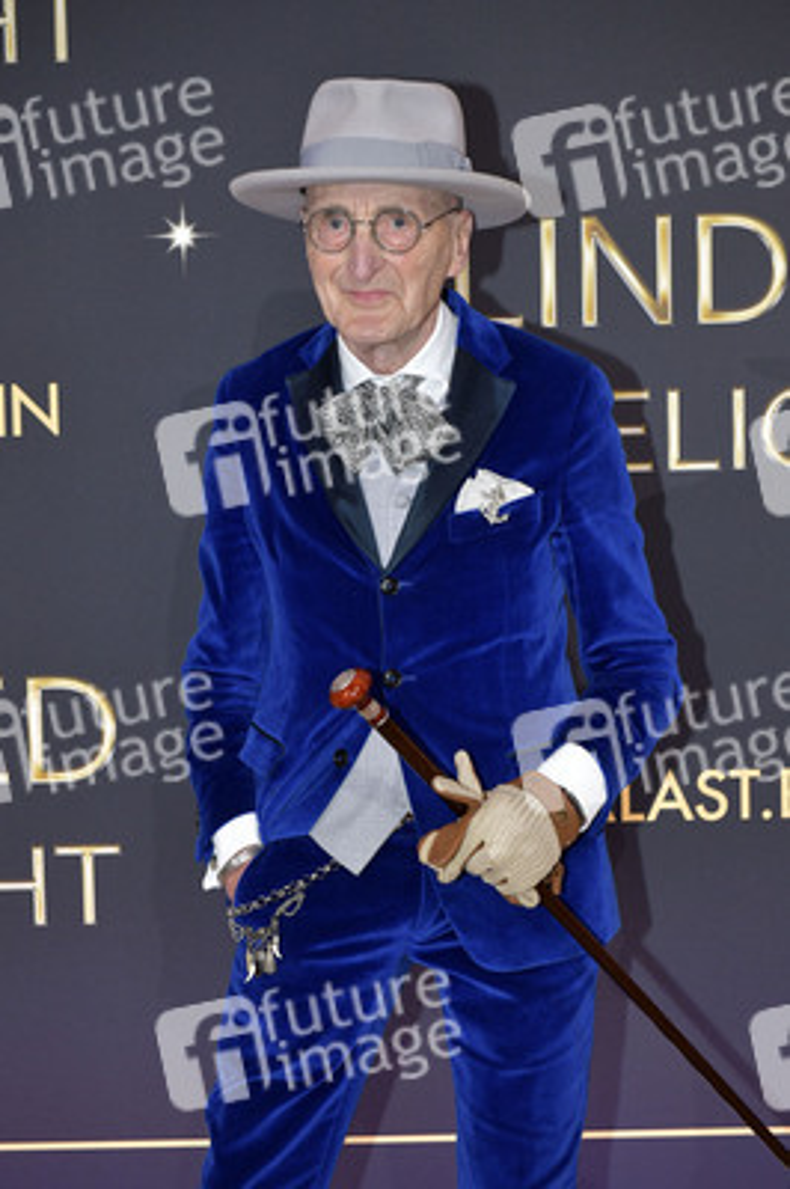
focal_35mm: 70
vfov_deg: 28.9
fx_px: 2308
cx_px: 395
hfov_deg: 19.4
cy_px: 594
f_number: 5.6
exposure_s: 1/200
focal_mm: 70
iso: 1250
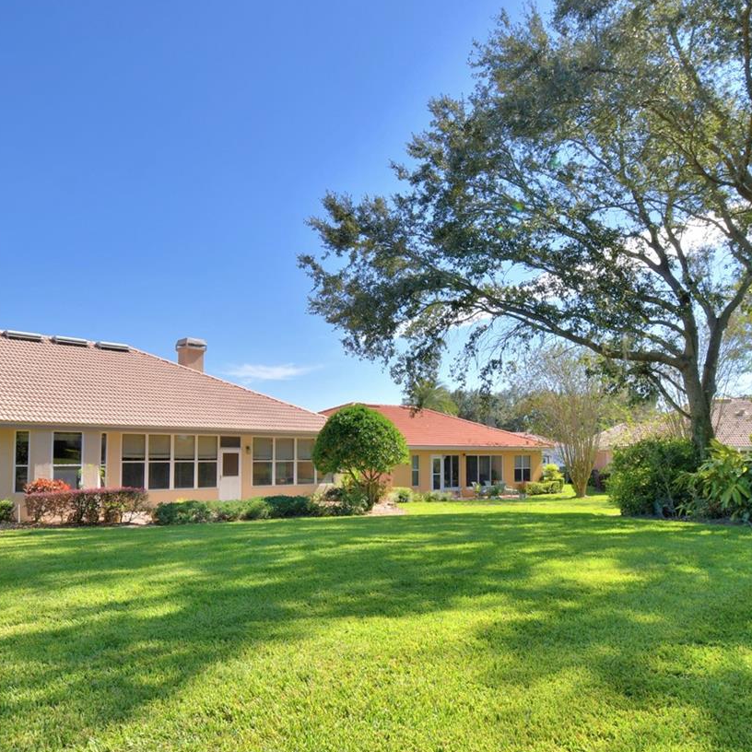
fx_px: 614
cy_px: 424
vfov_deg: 62.7
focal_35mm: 25
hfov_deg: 62.8
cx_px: 340
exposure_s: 1/250
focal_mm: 10
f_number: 9
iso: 100
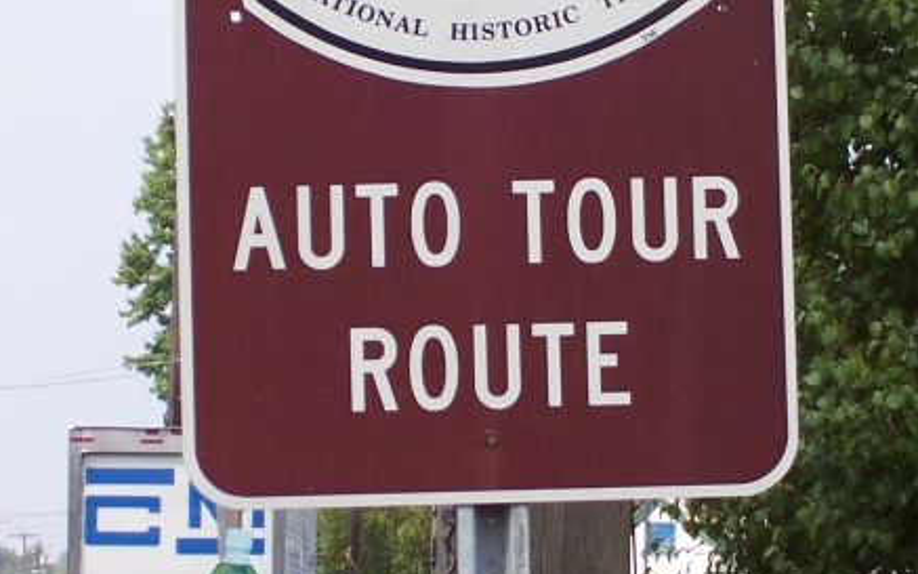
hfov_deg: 10.1
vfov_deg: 6.3
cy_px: 2
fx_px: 5203
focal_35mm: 208
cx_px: 488
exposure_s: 1/500
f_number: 4.8
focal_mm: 16.8
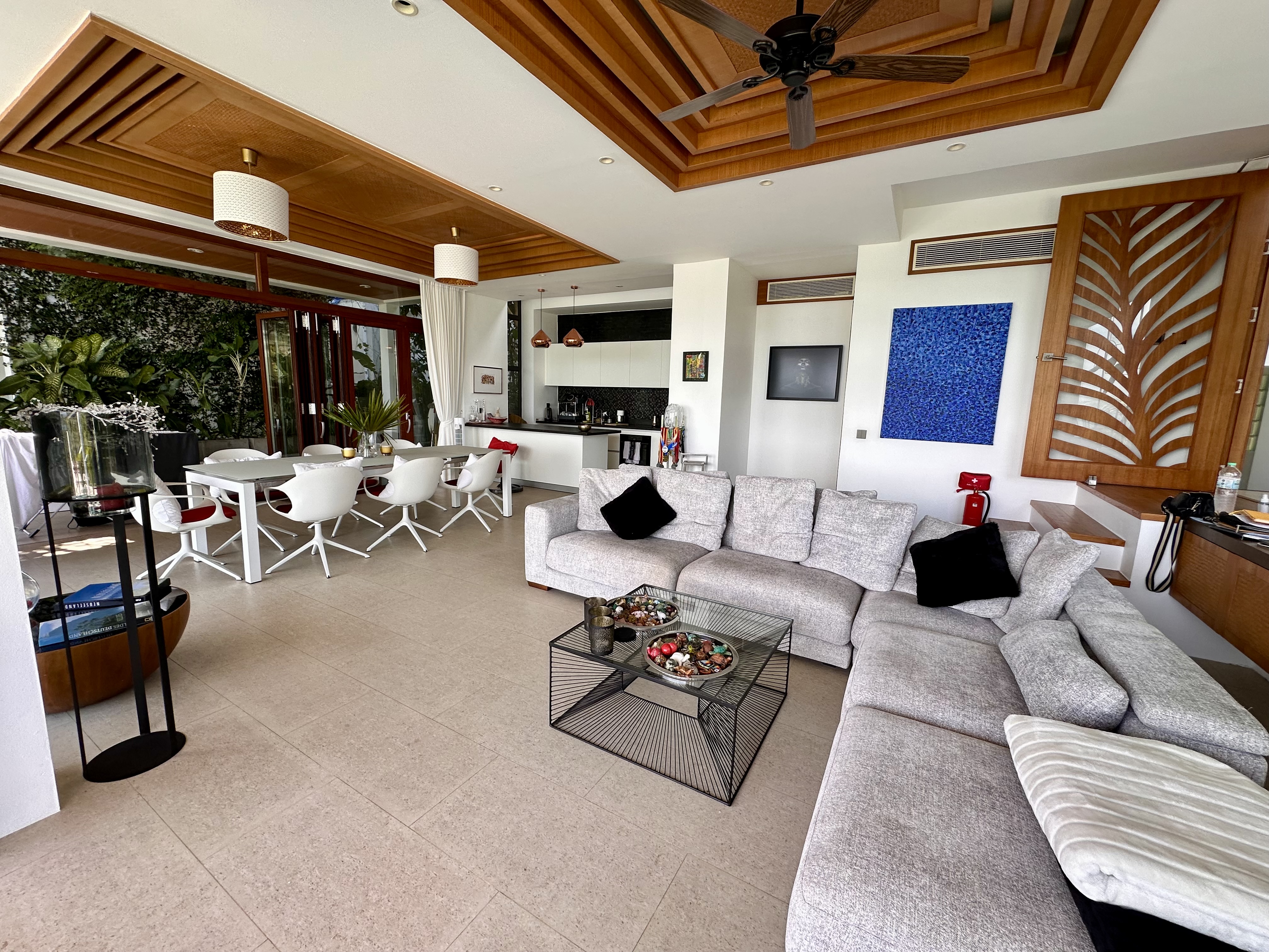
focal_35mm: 14
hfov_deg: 102.1
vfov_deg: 85.7
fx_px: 513
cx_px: 634
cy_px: 476
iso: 40
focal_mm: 2.22
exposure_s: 1/130
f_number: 2.2
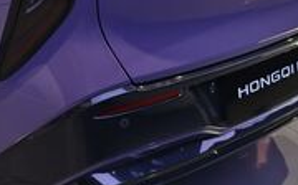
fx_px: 600
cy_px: -5
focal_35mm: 74
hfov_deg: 26.8
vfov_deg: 17.1
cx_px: 22
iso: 299
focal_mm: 8.67
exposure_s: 1/100
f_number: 1.75
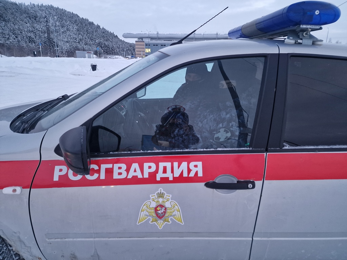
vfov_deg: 58.9
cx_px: 174
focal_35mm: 23
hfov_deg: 73.9
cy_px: 130
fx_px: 231
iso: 640
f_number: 1.8
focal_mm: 6.4
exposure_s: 1/50
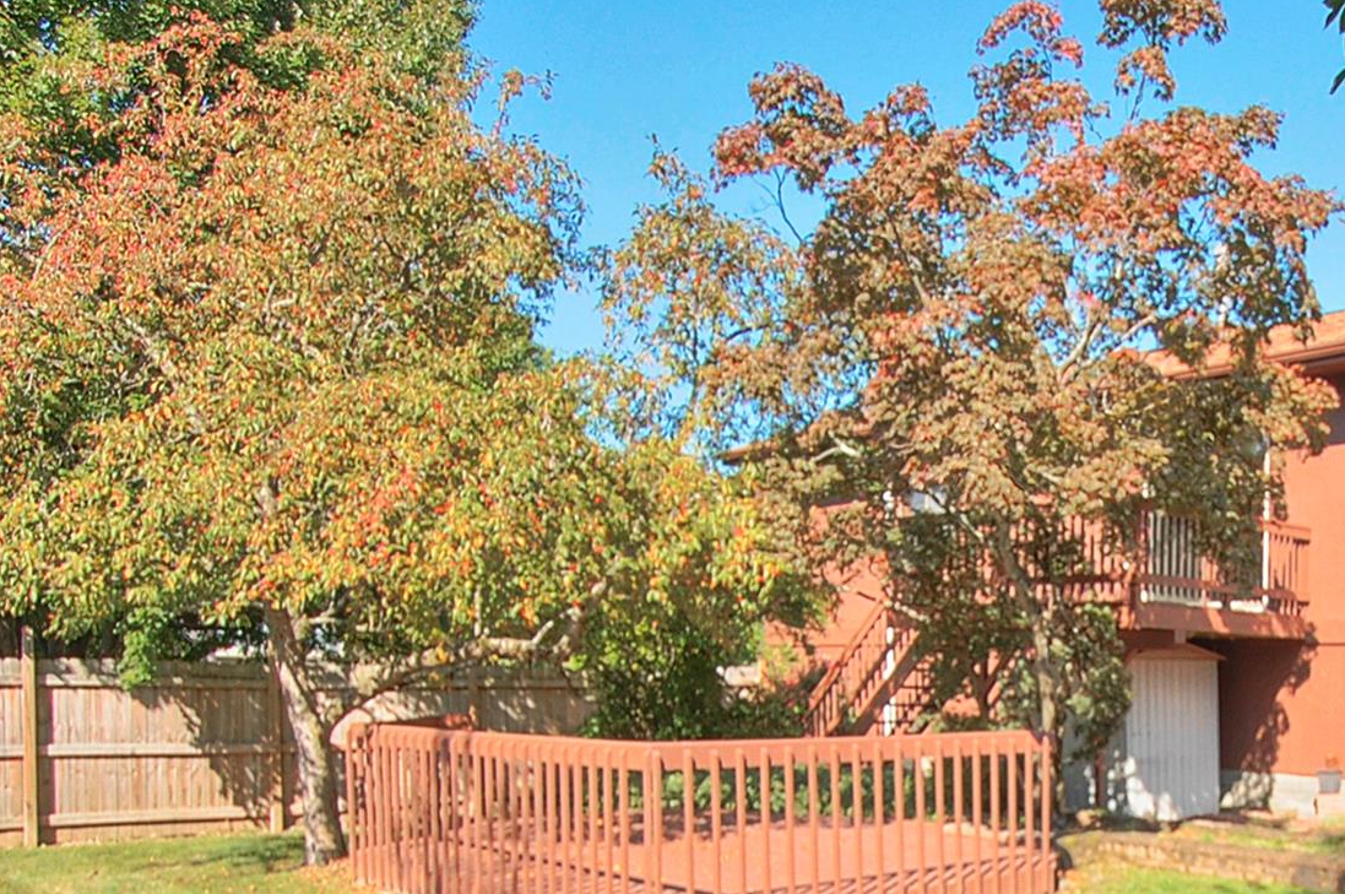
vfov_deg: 43.2
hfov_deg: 61.3
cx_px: 1035
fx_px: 1045
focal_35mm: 28
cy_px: 768
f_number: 14
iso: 200
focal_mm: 10
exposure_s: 1/30
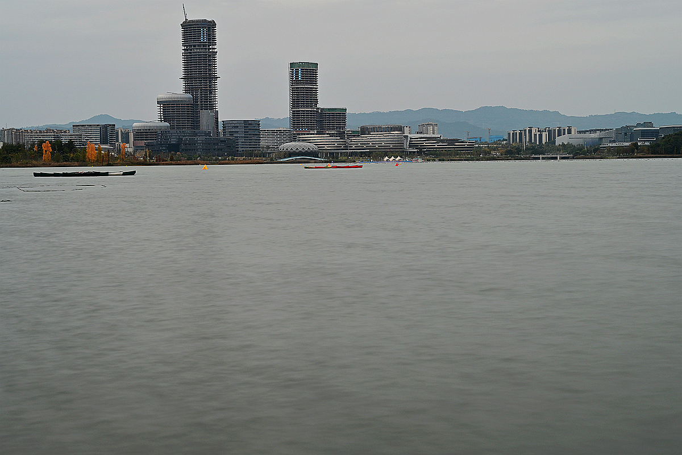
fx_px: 1174
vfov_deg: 21.9
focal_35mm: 62
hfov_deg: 32.4
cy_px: 228
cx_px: 341
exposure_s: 5
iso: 100
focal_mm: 62
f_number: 9
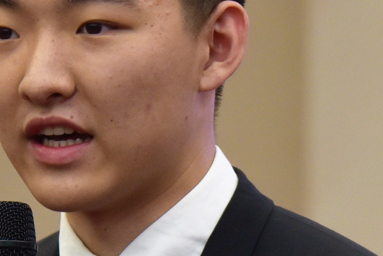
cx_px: 114
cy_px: 218
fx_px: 8918
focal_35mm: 838
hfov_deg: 2.5
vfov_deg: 1.6
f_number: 5.3
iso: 640
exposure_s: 1/200
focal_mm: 165
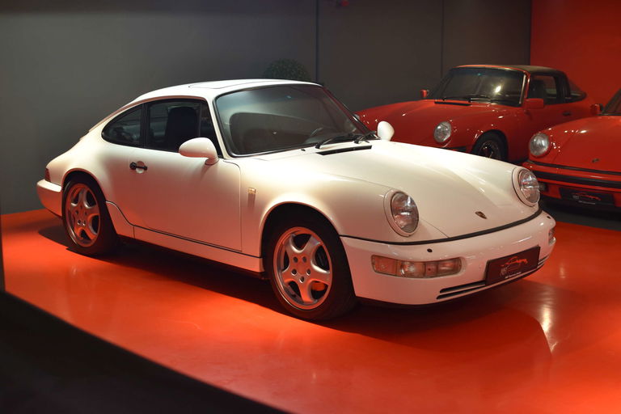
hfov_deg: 37.9
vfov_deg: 25.8
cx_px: 310
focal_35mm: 52
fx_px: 906
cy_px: 207
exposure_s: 1/60
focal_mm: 35
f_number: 3.5
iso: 800
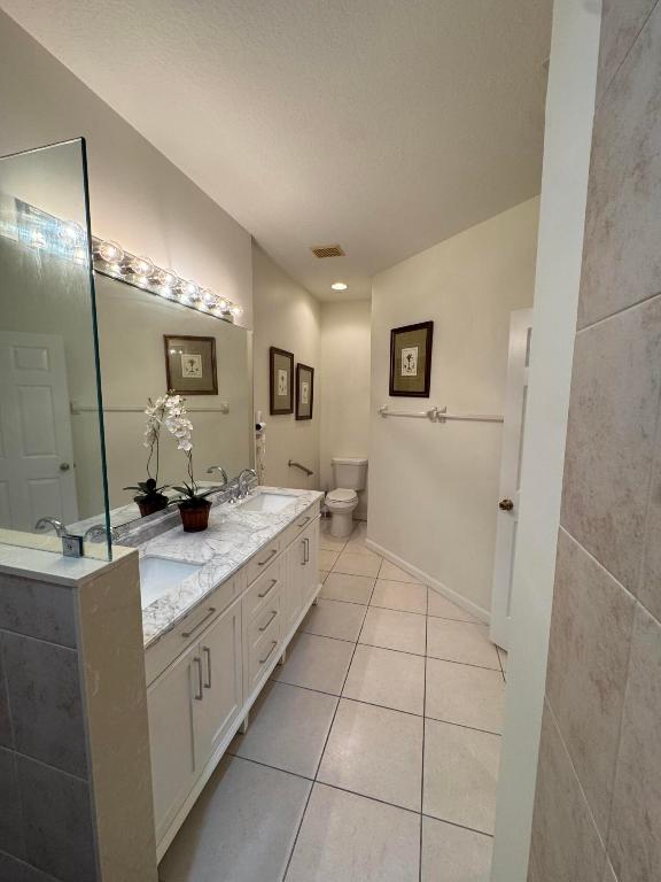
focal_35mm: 14
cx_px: 330
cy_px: 441
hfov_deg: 85.7
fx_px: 356
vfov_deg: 102.1
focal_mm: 2.22
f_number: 2.2
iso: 160
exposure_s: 1/120
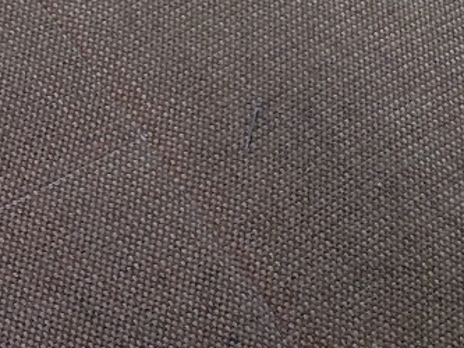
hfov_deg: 14.0
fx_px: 1676
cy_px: -438
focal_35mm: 125
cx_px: -373
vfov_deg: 10.5
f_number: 1.5
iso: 50
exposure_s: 1/294
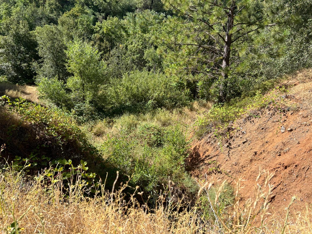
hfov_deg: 67.3
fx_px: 234
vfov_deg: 53.1
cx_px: 156
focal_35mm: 26
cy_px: 117
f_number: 1.5
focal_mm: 5.7
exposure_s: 1/1751
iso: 50
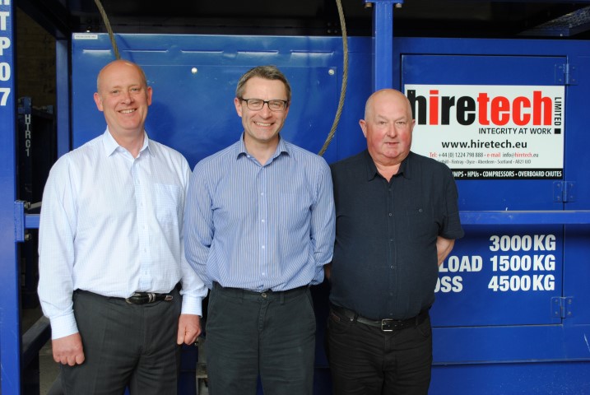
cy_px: 198
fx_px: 837
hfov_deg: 38.8
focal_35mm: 51
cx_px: 295
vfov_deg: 26.6
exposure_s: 1/30
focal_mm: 34
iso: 250
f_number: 5
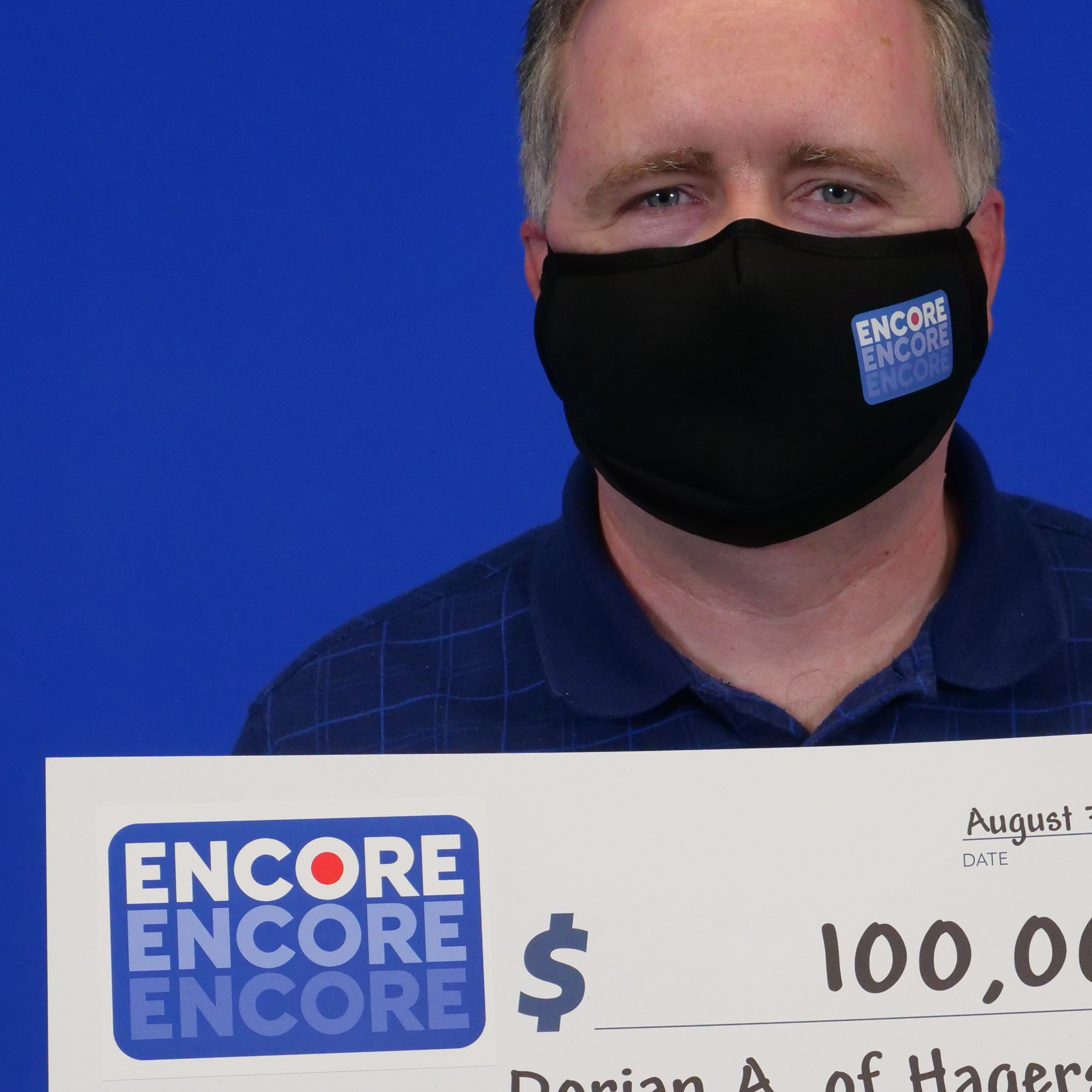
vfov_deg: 14.6
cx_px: 705
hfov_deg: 14.6
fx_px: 4247
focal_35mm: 119
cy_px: 629
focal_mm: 31
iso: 1600
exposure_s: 1/320
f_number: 4.5
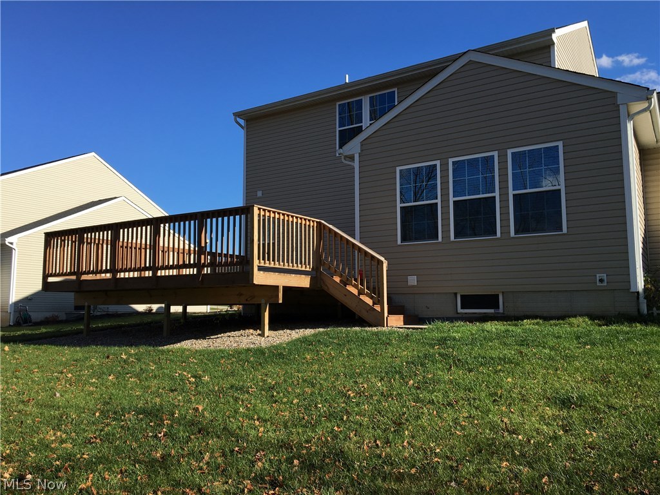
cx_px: 330
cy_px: 248
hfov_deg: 61.7
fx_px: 553
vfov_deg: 48.2
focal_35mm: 29
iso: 25
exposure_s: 1/1221
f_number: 2.2
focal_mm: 4.15
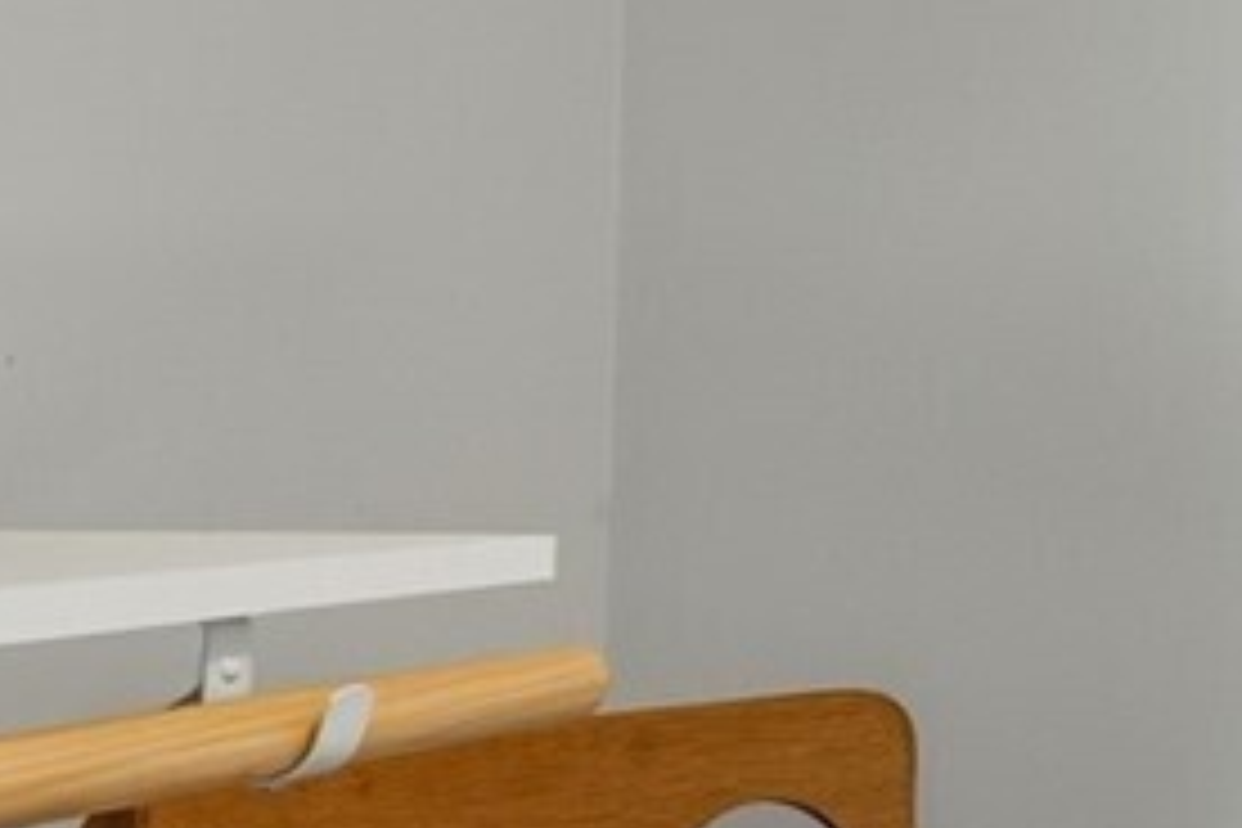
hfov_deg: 17.3
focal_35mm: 86
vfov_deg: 15.9
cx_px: 2466
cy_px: 378
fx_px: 2967
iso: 400
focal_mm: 14
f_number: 9
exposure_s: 1/80
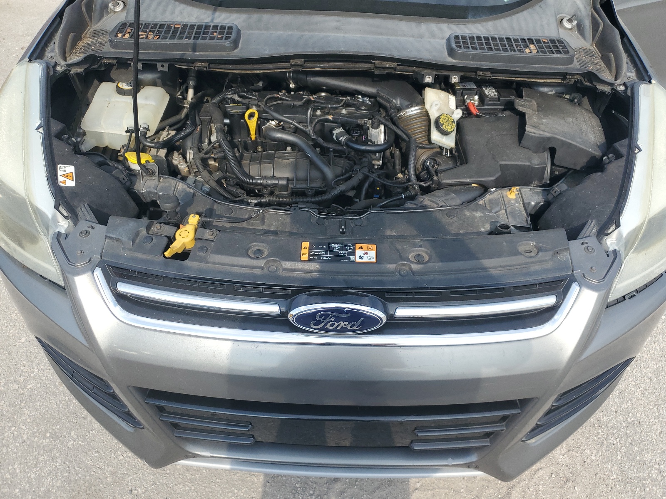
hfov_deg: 67.3
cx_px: 333
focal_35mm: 26
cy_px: 250
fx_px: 500
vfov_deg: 53.1
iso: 50
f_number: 1.5
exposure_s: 1/1111
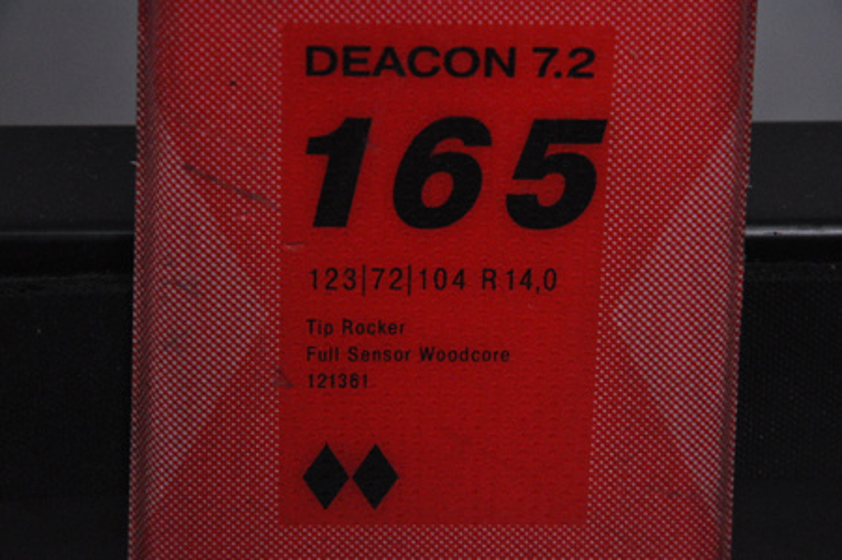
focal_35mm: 158
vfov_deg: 8.7
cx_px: 421
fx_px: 3680
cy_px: 280
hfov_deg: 13.1
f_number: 9.5
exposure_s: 1/125
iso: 3200
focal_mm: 105
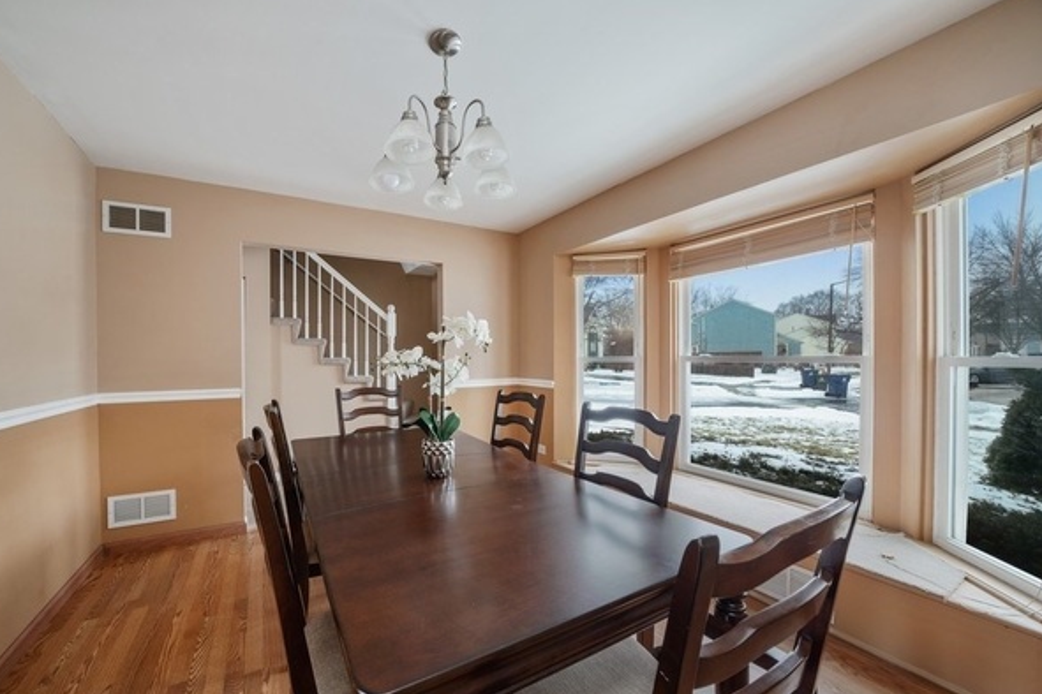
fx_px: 376
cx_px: 481
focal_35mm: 13
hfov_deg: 108.1
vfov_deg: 85.3
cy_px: 367
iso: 100
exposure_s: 1
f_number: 8
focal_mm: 12
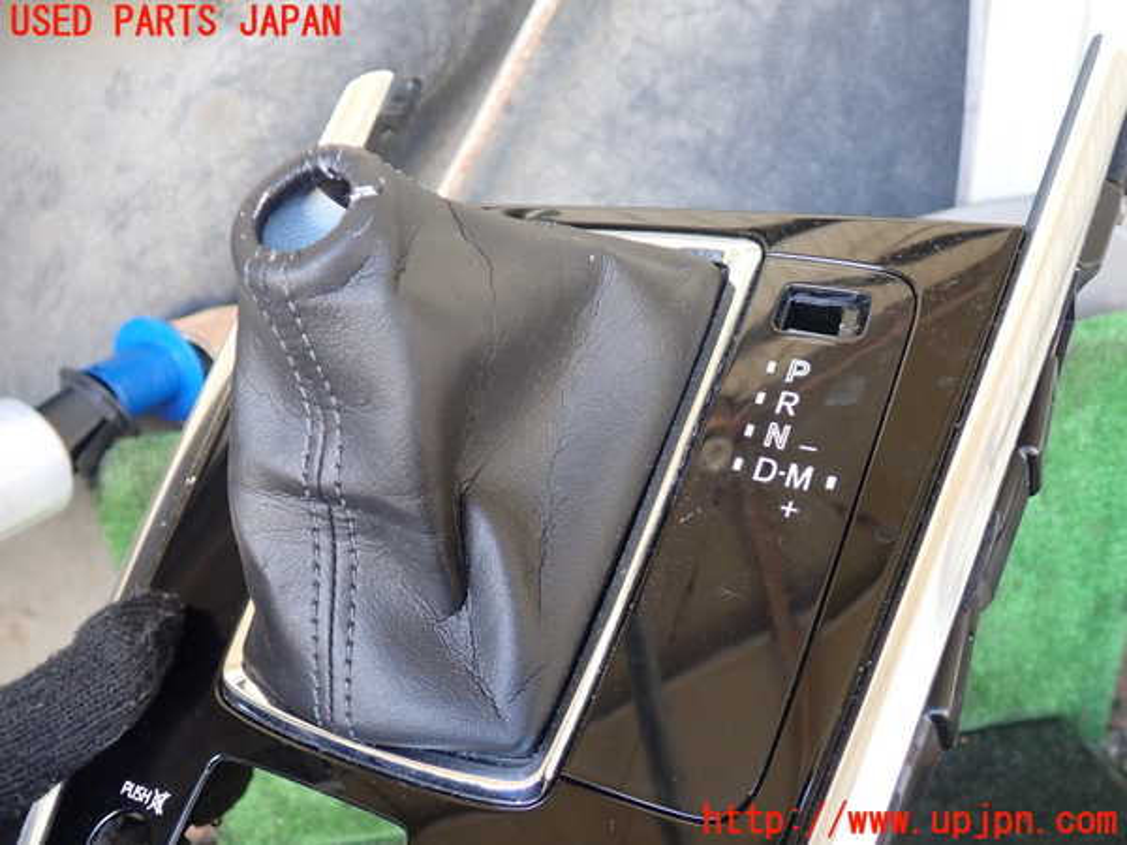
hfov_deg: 60.0
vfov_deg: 46.8
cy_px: 422
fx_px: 977
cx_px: 564
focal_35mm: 30
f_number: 2.3
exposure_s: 1/30
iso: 200
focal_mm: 5.4
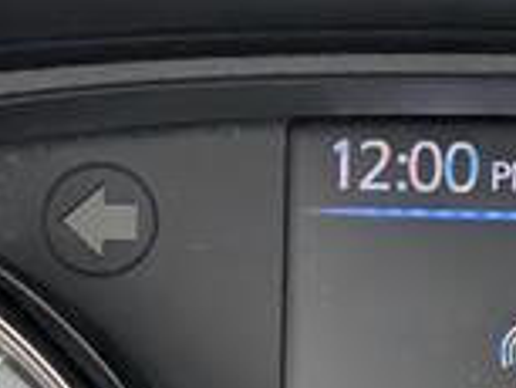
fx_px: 3058
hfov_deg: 9.6
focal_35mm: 205
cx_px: 536
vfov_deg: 7.2
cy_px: 415
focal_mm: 6.9
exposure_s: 1/192
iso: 497
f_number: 1.68
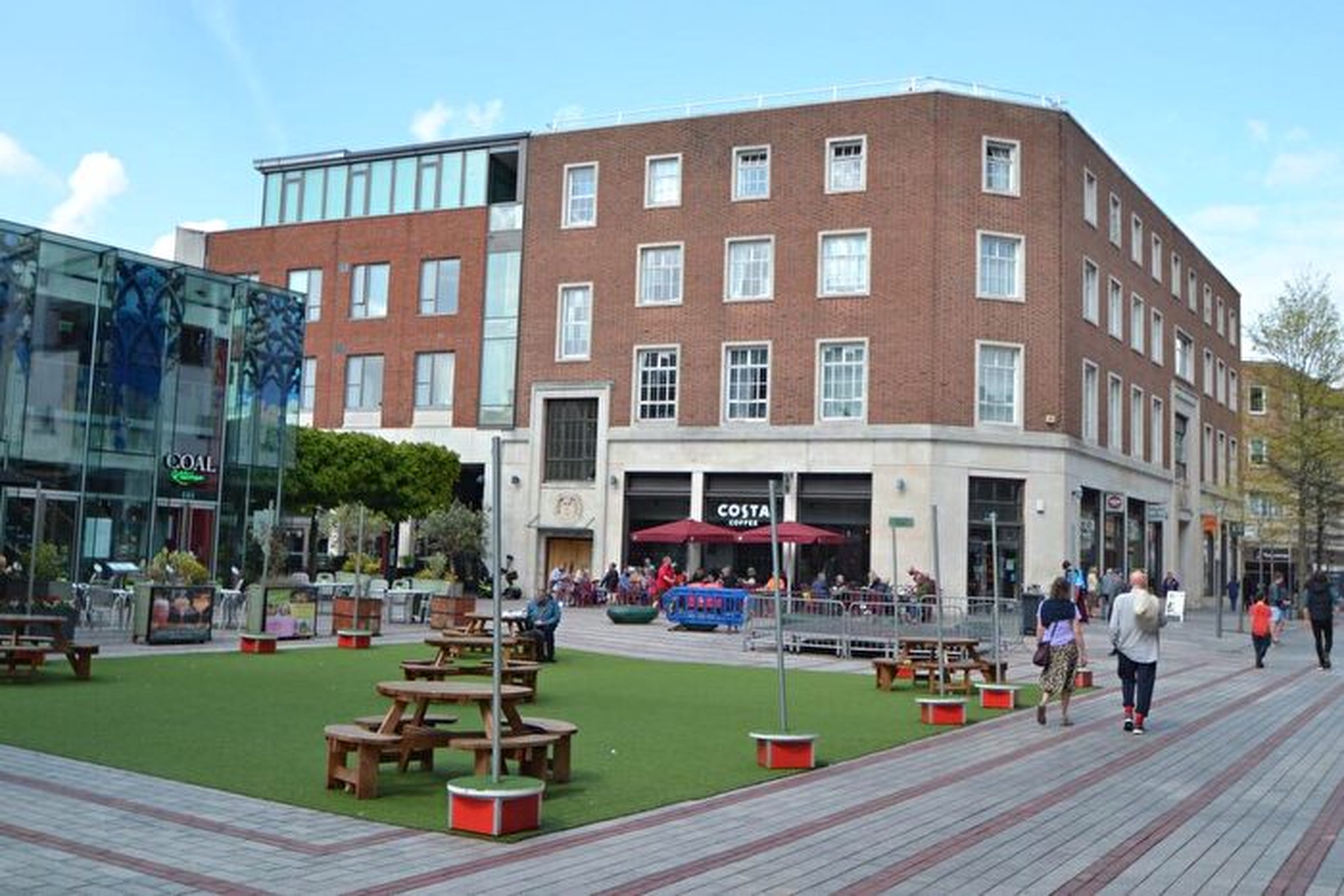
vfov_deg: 40.0
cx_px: 672
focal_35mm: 33
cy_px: 448
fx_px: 1232
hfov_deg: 57.2
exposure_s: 1/125
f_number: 7.1
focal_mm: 22
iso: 100
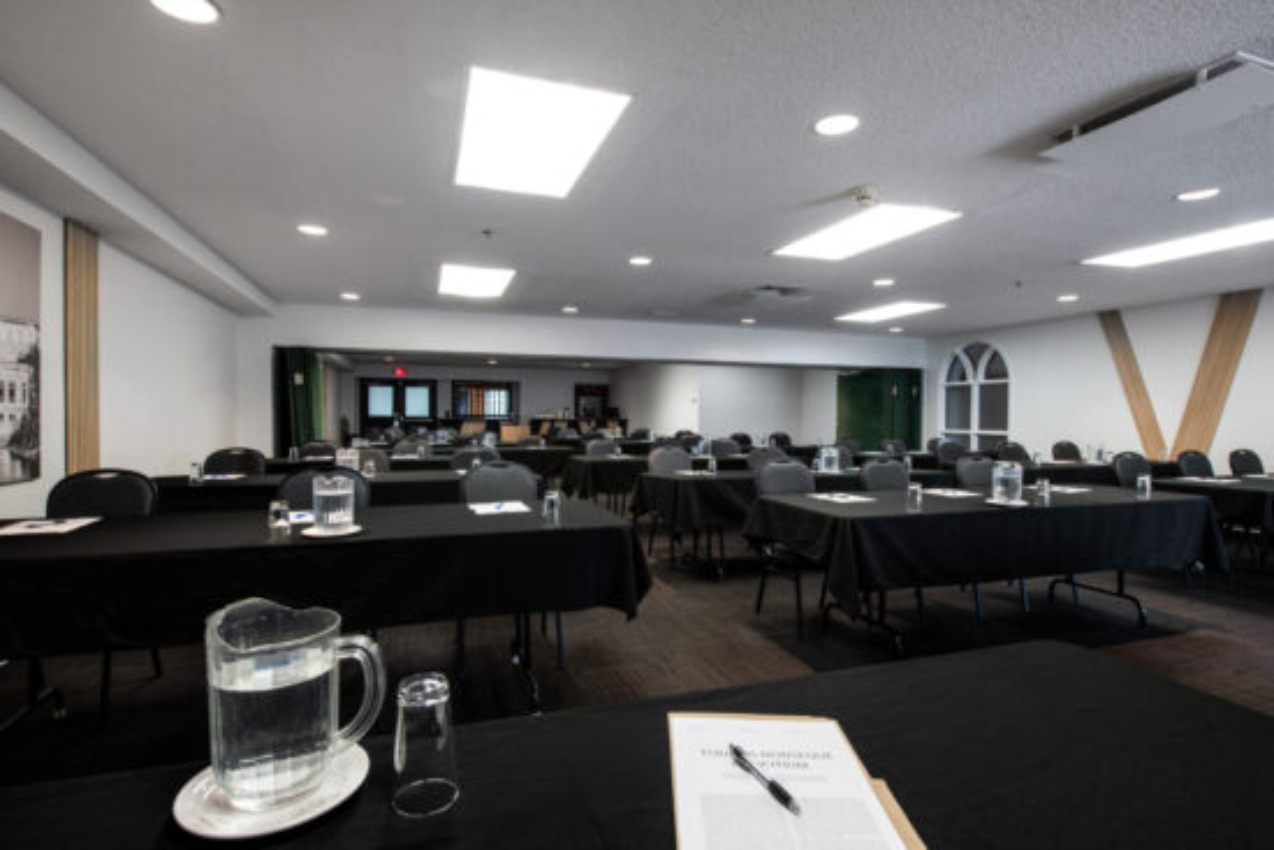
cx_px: 637
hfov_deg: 90.0
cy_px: 425
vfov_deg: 67.4
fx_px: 637
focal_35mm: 18
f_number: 11
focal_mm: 18
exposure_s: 1/1.25
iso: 100
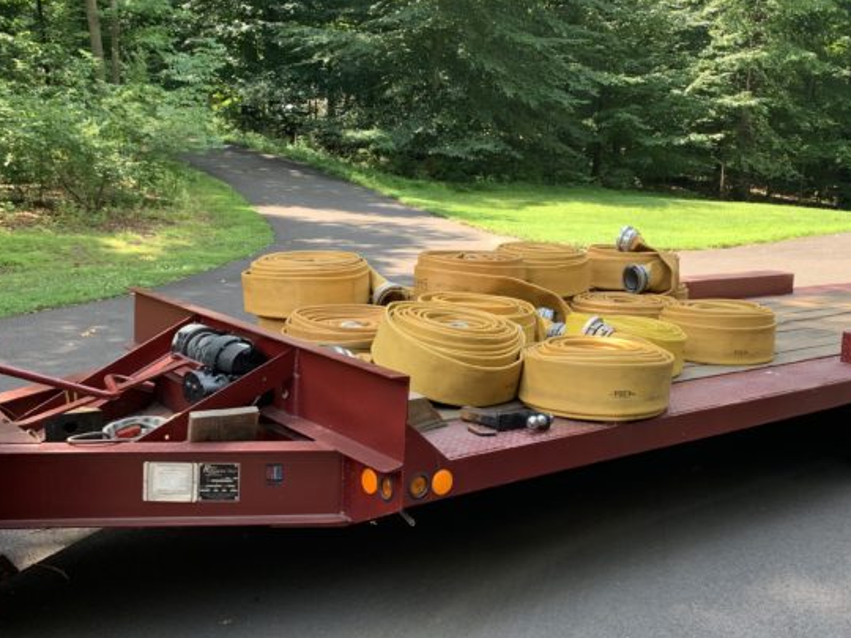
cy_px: 312
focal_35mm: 37
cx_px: 518
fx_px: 910
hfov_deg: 49.8
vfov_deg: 38.7
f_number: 1.8
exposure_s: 1/122
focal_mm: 4.25
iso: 25
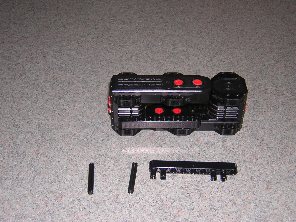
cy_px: 109
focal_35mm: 55
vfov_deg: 26.6
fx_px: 470
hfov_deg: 34.9
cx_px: 147
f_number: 3.2
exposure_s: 1/60.1
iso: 100
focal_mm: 7.1
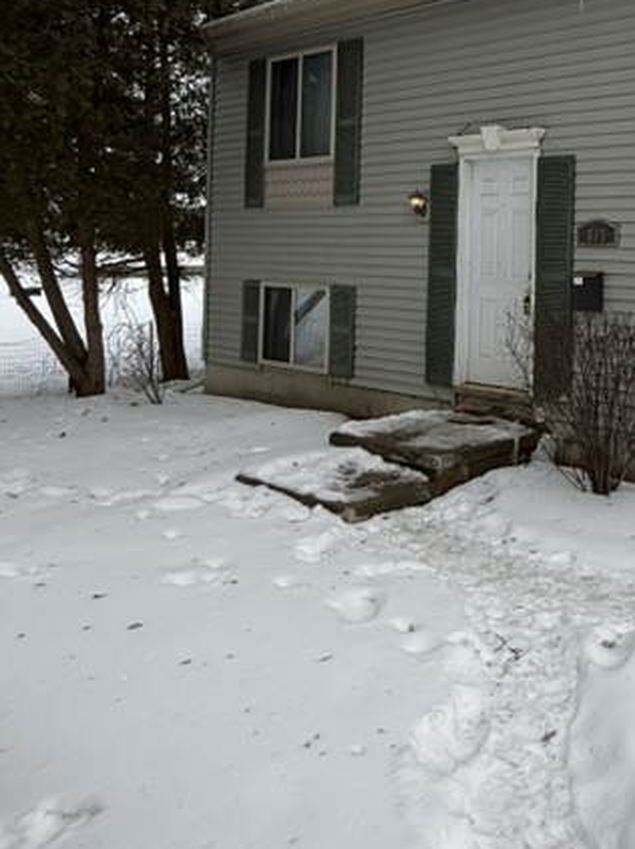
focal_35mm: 34
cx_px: 577
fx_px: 832
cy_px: 245
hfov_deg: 38.7
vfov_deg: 52.3
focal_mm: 2.22
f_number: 2.2
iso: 50
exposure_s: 1/1368
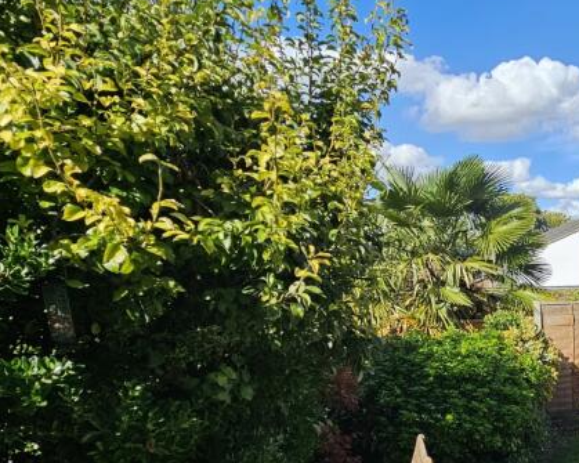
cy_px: 354
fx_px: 531
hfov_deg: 45.1
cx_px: 618
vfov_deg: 45.3
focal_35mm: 31
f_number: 2.2
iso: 50
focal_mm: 2.2
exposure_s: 1/1542
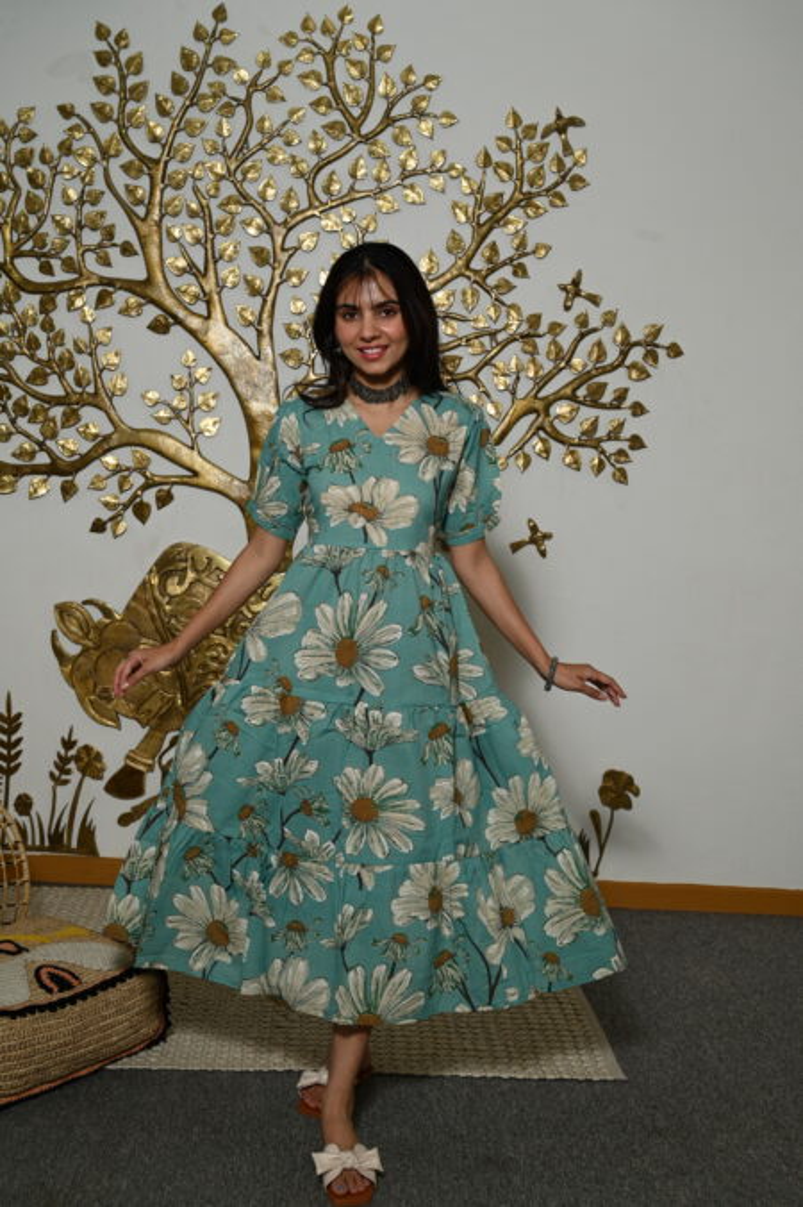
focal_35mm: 41
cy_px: 604
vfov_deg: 47.4
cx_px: 402
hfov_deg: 32.6
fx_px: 1373
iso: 400
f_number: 7.1
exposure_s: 1/160
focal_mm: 41
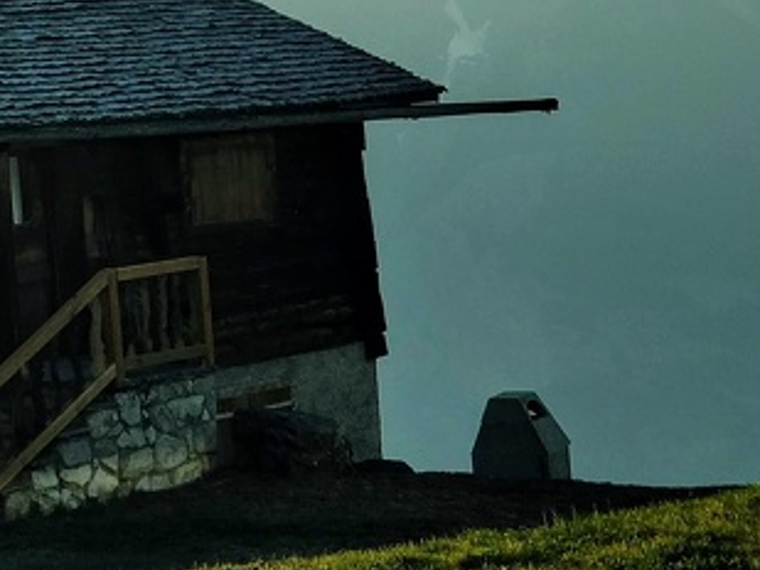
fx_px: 1801
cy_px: 115
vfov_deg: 17.9
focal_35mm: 82
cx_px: 47
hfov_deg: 23.1
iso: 200
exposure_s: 1/742
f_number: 2.6
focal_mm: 5.5
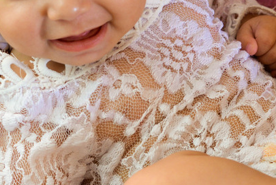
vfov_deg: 9.2
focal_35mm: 148
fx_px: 1136
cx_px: 68
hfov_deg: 13.8
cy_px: -2
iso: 1000
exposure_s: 1/160
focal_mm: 50
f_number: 5
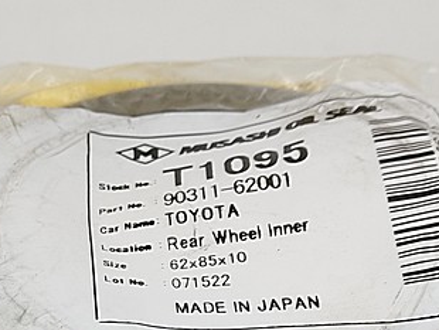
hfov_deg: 17.9
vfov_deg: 13.1
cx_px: 106
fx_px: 1383
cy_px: 430
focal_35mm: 109
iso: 147
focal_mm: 4.74
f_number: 1.79
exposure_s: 1/100
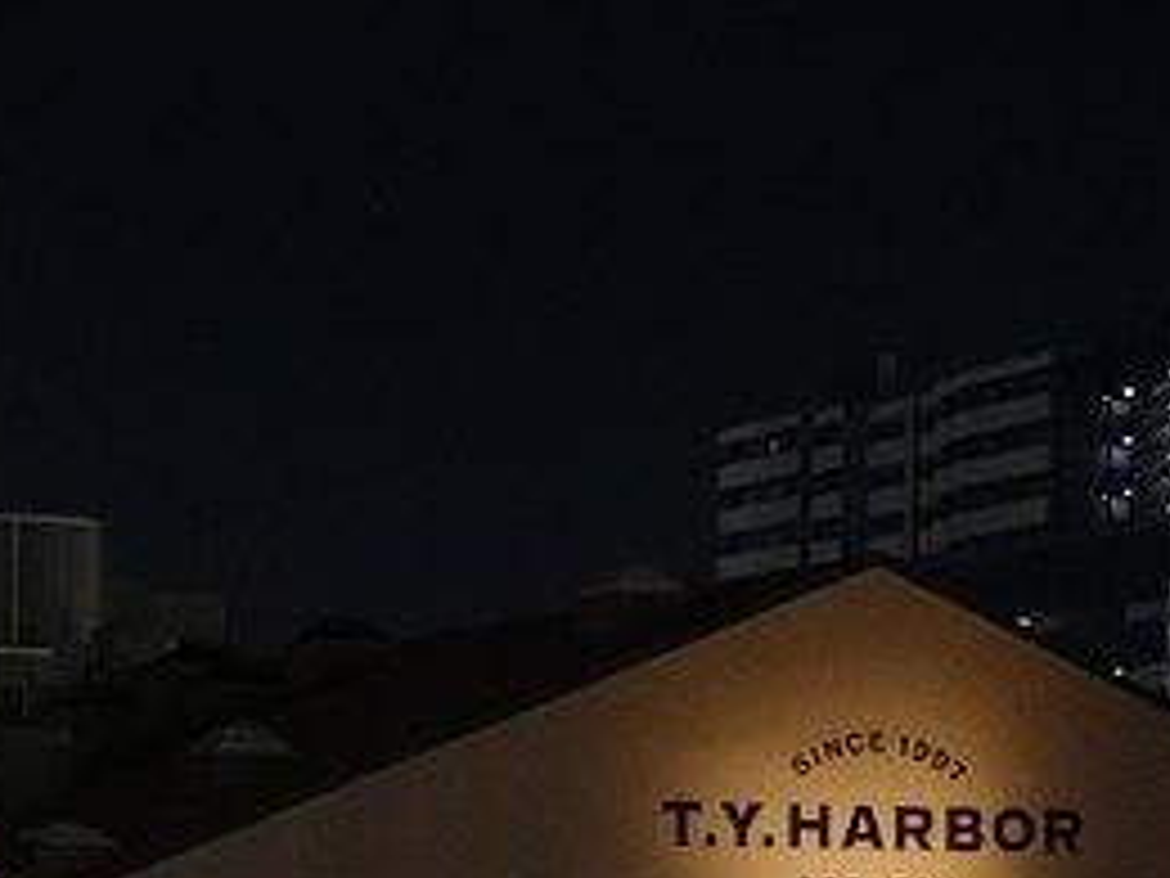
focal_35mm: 120
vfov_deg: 12.1
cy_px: 1022
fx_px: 4056
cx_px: 4
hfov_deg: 16.1
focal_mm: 3.95
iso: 1000
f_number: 1.8
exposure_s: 1/16.7
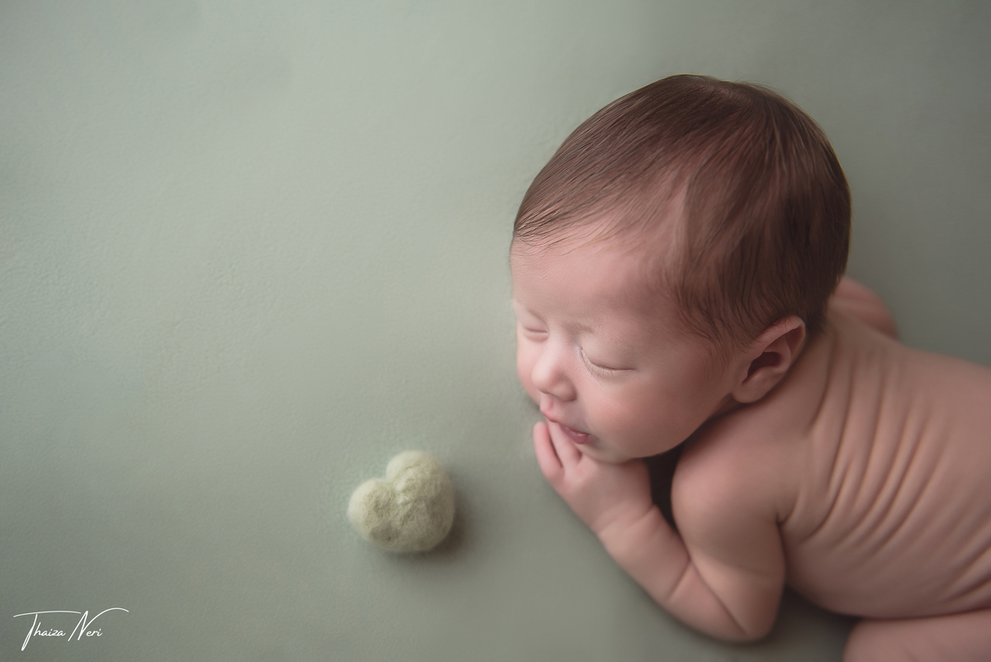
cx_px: 496
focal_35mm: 32
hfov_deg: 58.7
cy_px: 331
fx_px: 881
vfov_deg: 41.1
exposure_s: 1/160
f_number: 2.8
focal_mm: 32
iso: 100
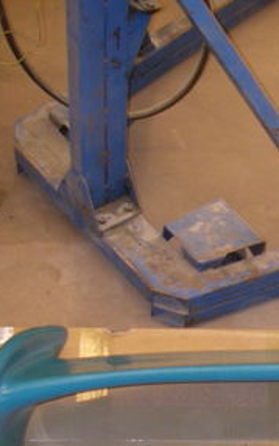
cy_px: 362
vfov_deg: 22.7
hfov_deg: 13.7
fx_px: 1094
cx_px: 413
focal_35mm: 90
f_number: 3.3
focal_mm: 6.3
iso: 160
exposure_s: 1/40
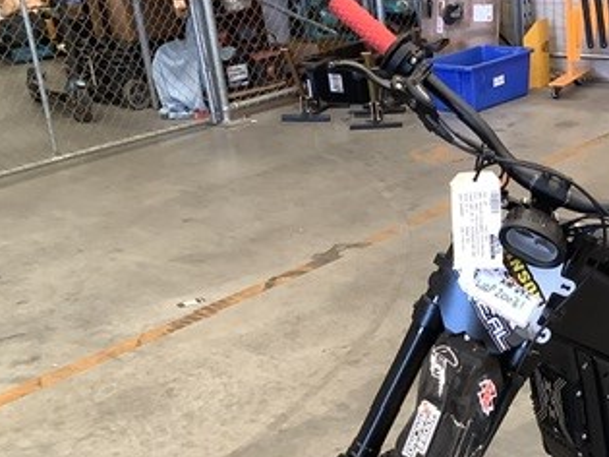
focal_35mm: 63
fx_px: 1108
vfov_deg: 22.8
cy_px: 395
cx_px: 489
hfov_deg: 30.0
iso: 160
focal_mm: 3.3
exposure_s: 1/50
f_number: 2.4
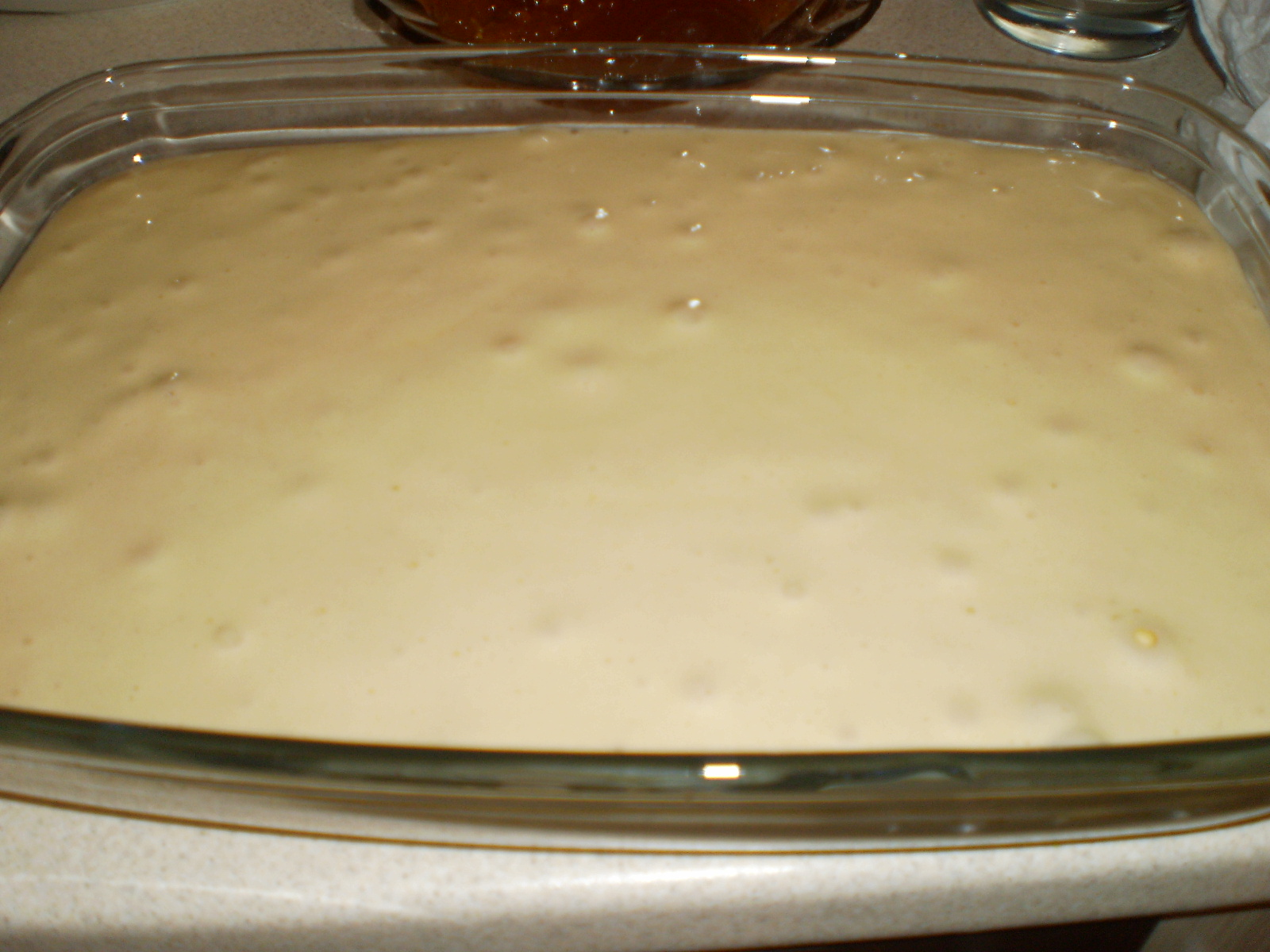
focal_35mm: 36
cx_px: 635
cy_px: 476
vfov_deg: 39.7
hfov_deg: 51.4
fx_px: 1321
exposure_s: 1/30
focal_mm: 6.3
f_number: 3.1
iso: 125
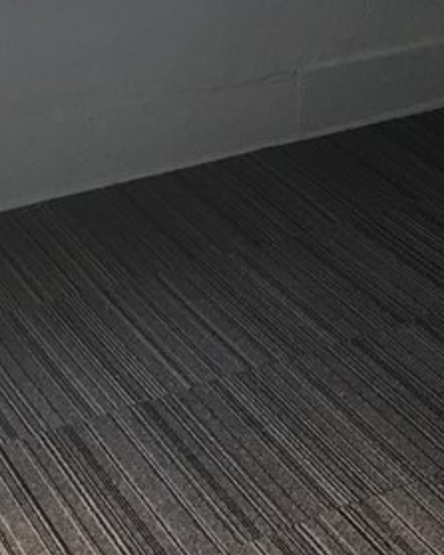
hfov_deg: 13.7
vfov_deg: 17.3
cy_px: -169
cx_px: 713
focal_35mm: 104
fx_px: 1709
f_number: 2.2
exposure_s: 1/17
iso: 32
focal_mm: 4.15
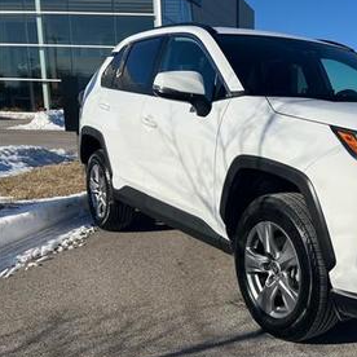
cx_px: 322
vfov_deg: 39.8
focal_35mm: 42
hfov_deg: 37.4
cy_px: 224
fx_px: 490
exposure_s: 1/9434
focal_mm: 5.7
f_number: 1.5
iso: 50
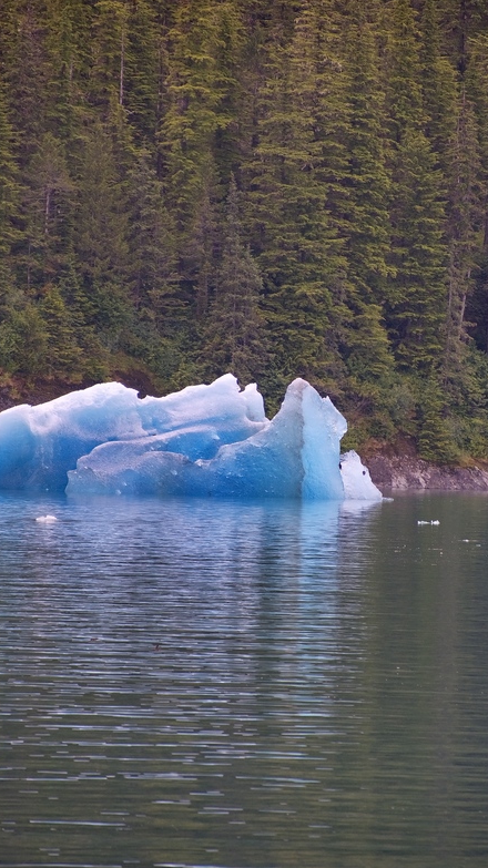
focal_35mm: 514
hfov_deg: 2.4
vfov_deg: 4.2
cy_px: 438
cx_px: 323
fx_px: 11833
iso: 500
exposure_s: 1/640
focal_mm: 300
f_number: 5.6
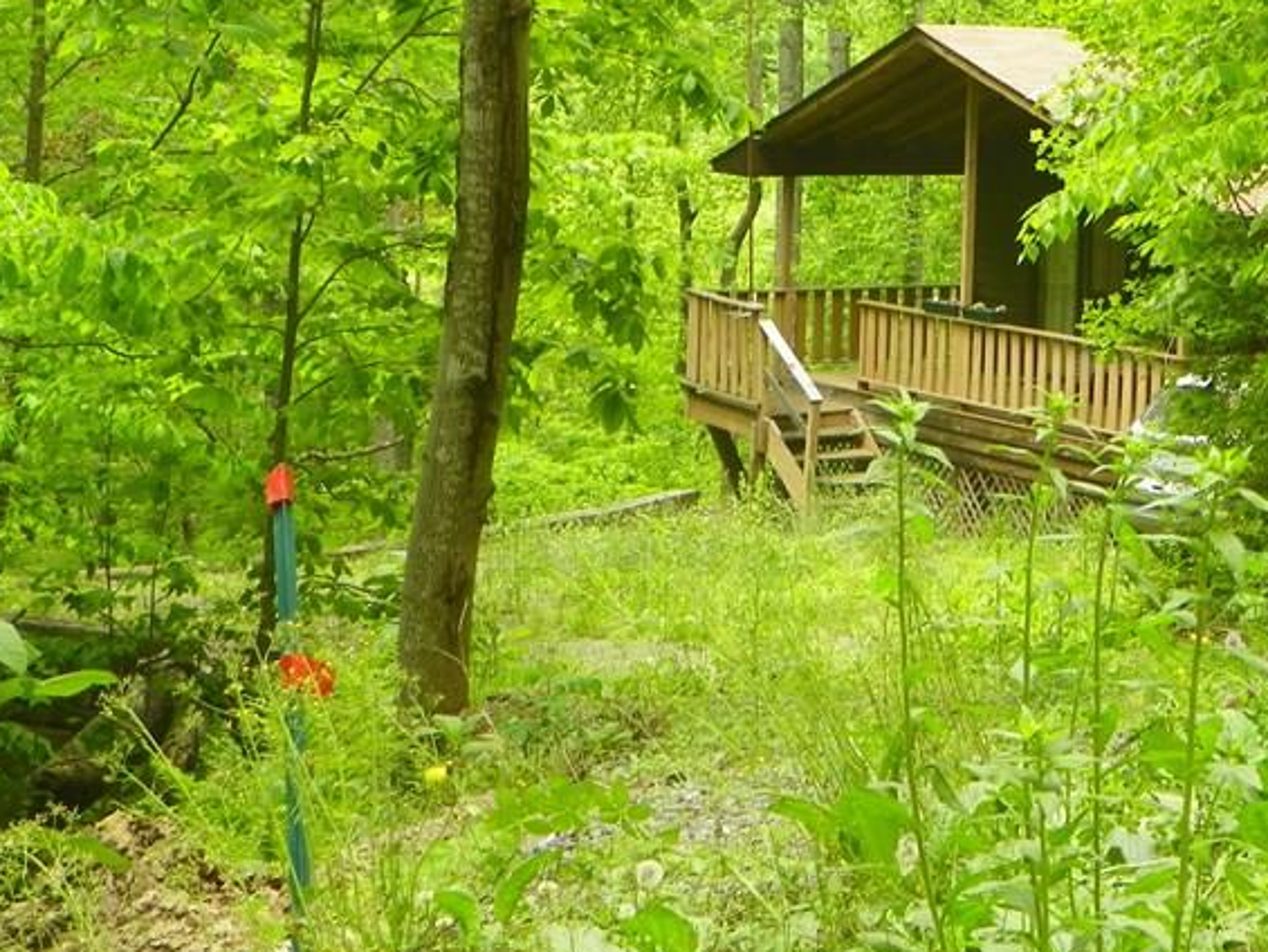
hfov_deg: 22.3
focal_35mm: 87
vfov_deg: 16.8
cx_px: 961
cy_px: 121
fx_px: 3188
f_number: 3.2
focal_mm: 8.5
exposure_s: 1/40
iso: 64
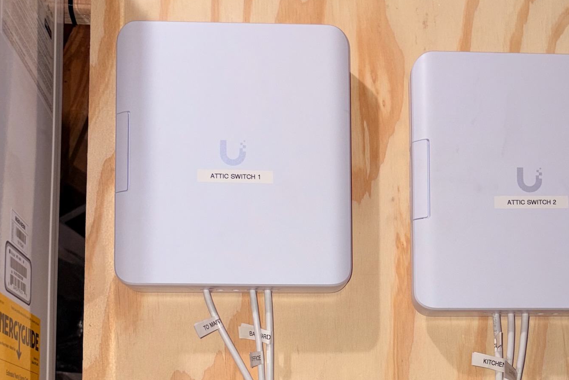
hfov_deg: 36.7
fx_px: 853
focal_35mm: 54
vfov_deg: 23.9
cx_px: 340
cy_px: 386
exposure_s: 1/30
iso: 40
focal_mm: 5.96
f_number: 1.6
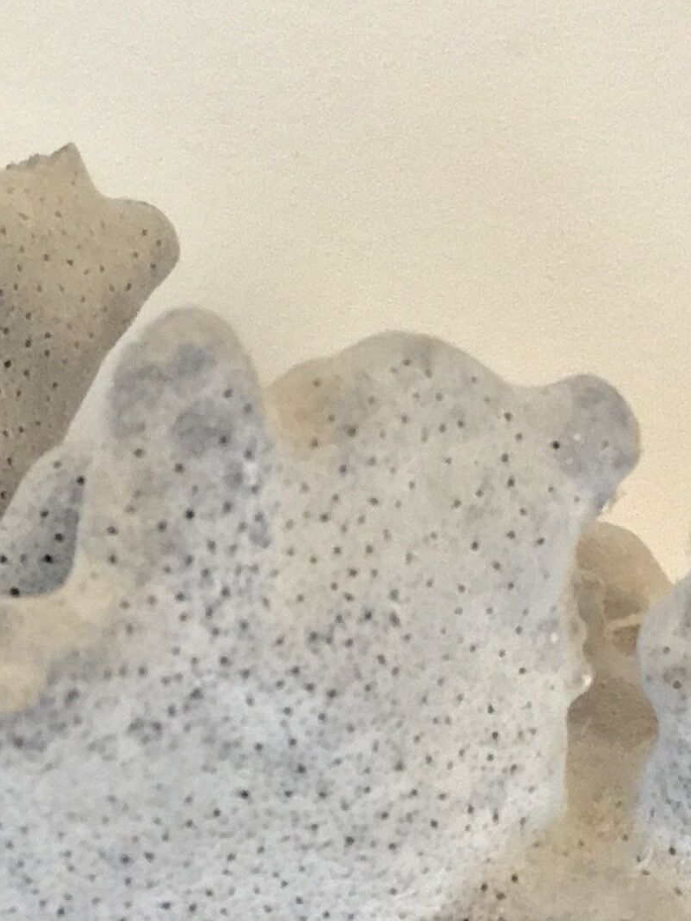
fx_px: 2928
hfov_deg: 13.3
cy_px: 789
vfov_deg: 17.7
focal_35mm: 110
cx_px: 19
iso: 250
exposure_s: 1/17
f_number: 2.2
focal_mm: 4.15
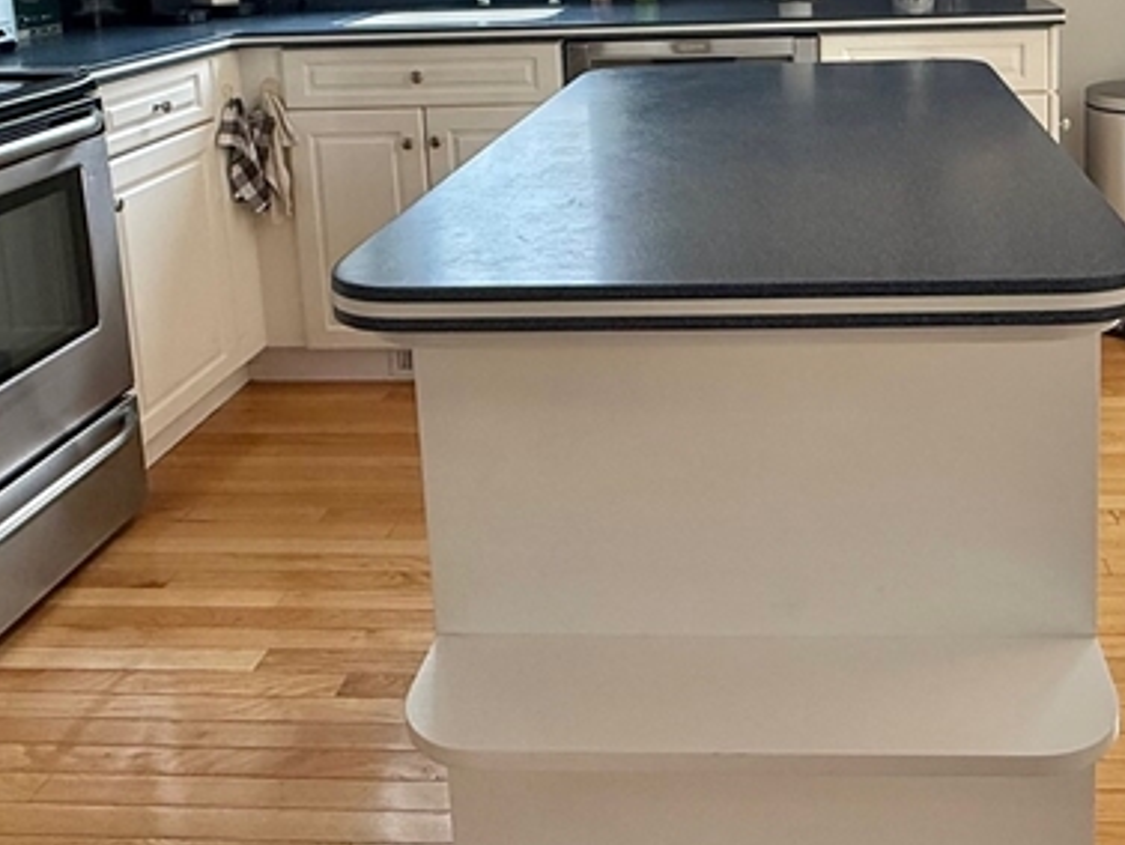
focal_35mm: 38
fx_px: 1235
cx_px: 764
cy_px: 72
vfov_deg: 35.3
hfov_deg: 48.0
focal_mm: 2.22
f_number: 2.2
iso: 125
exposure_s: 1/120
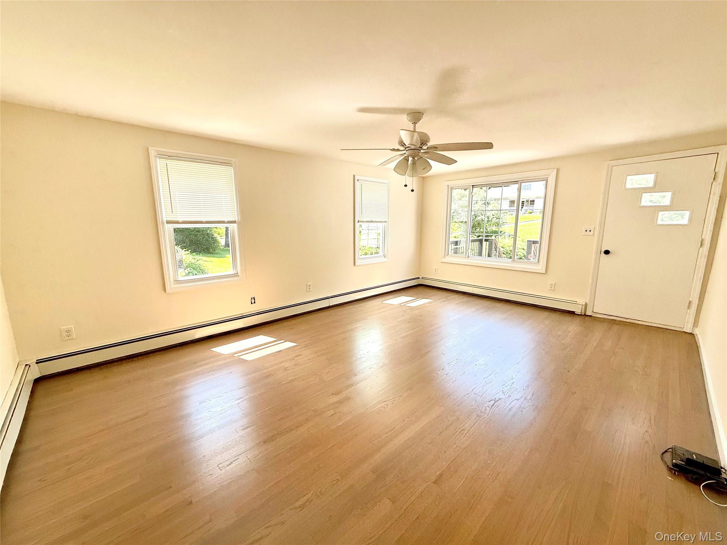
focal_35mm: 14
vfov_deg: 85.7
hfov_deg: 102.1
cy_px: 272
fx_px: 294
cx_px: 364
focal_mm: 2.22
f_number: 2.2
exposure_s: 1/215
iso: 64
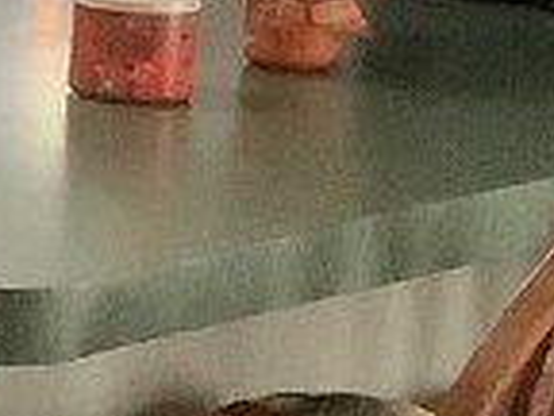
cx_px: -1039
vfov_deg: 6.7
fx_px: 3521
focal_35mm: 220
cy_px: 108
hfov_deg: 7.9
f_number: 2.4
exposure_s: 1/50
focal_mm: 3.3
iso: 400
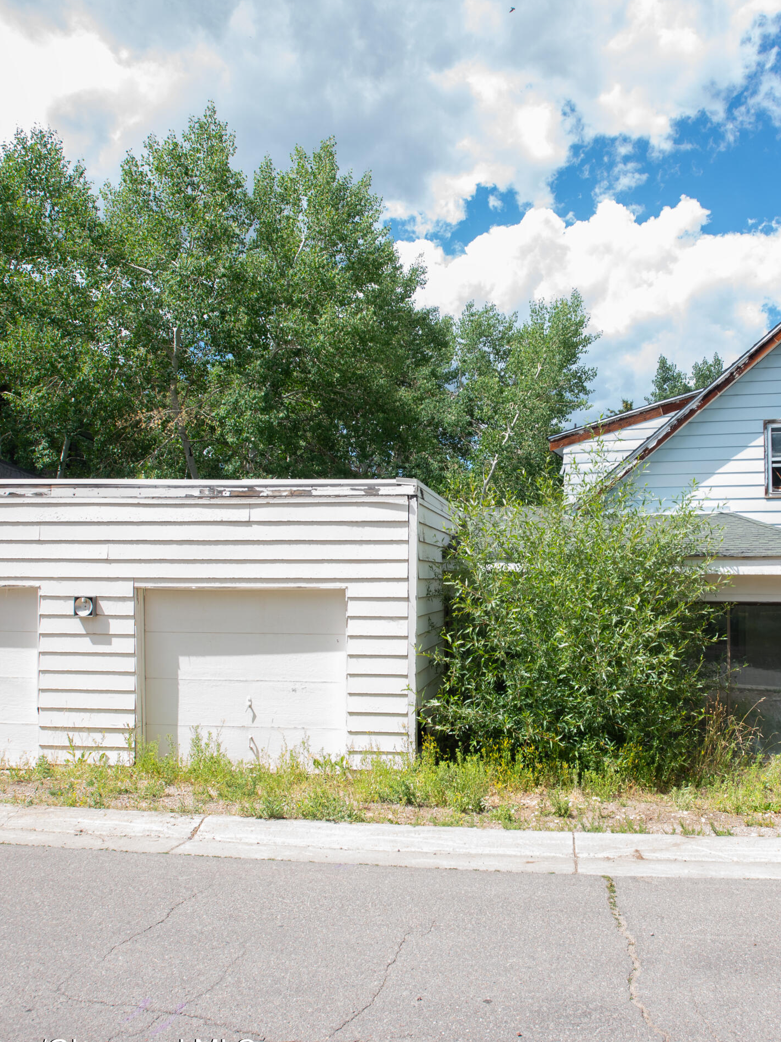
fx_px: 782
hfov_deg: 52.2
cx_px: 513
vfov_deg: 67.3
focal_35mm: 26
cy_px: 549
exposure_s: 1/320
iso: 400
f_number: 7.1
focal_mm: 17
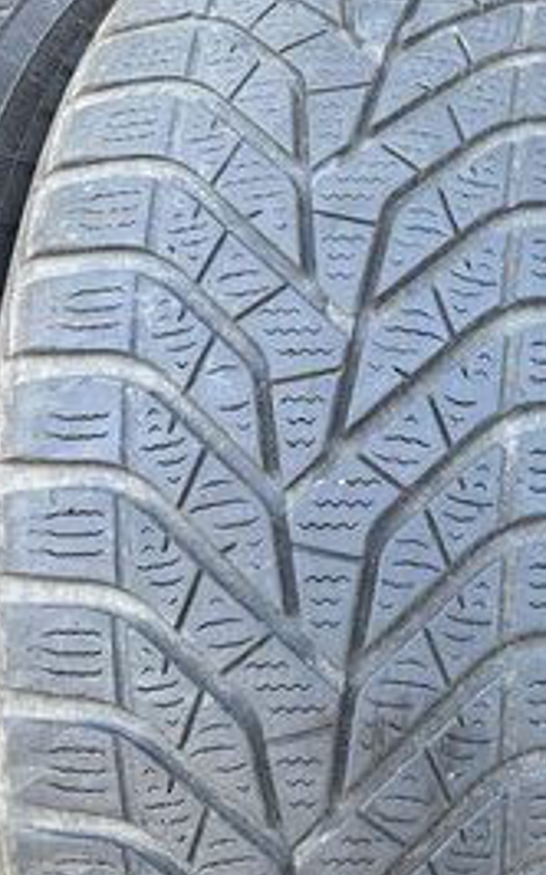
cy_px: 493
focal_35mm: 43
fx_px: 1025
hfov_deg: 25.5
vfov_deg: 46.1
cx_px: 717
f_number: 1.78
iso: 125
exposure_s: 1/121
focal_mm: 6.86
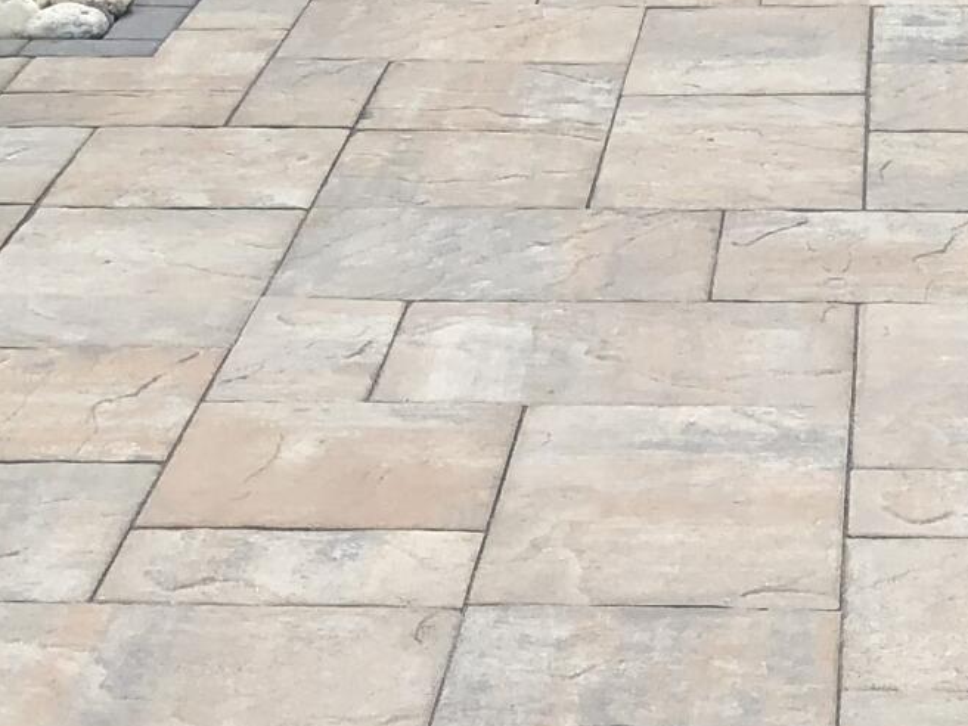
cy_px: -94
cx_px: 689
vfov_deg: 11.4
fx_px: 3579
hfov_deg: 15.4
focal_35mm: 128
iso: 20
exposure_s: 1/631
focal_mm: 4
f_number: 1.8
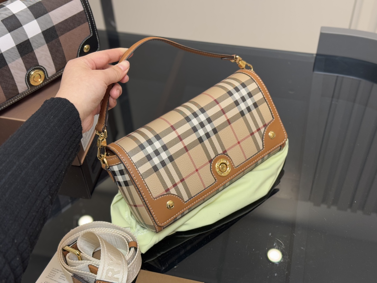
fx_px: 523
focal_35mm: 48
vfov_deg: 30.3
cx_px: 188
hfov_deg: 39.7
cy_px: 142
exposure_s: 1/60
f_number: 1.78
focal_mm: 6.76
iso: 100
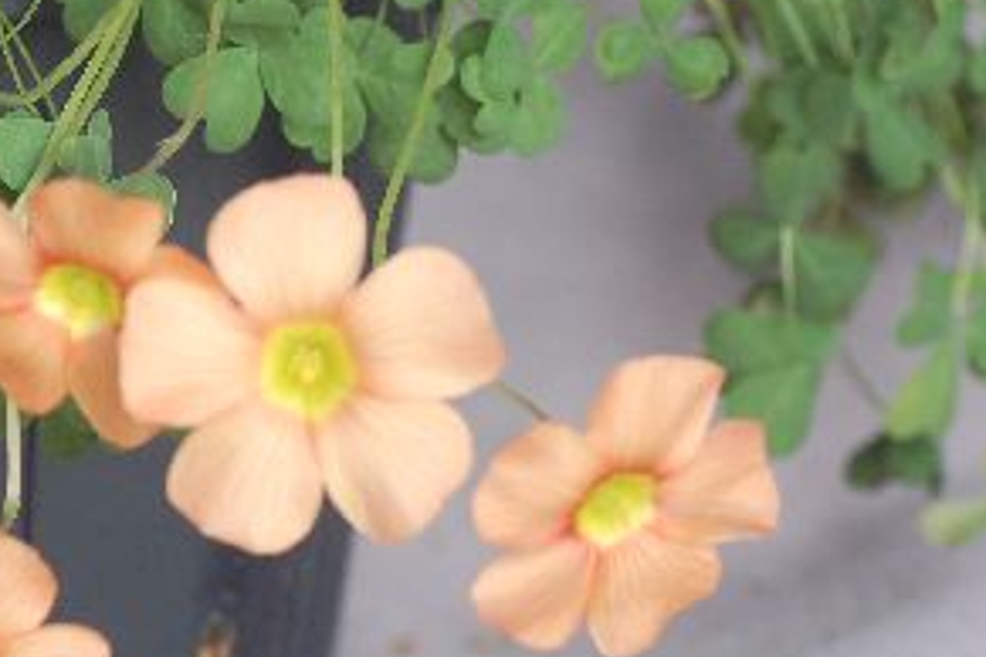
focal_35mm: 297
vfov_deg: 4.6
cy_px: 400
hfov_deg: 6.9
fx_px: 8134
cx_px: 152
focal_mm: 90
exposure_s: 1/30
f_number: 7.1
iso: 400
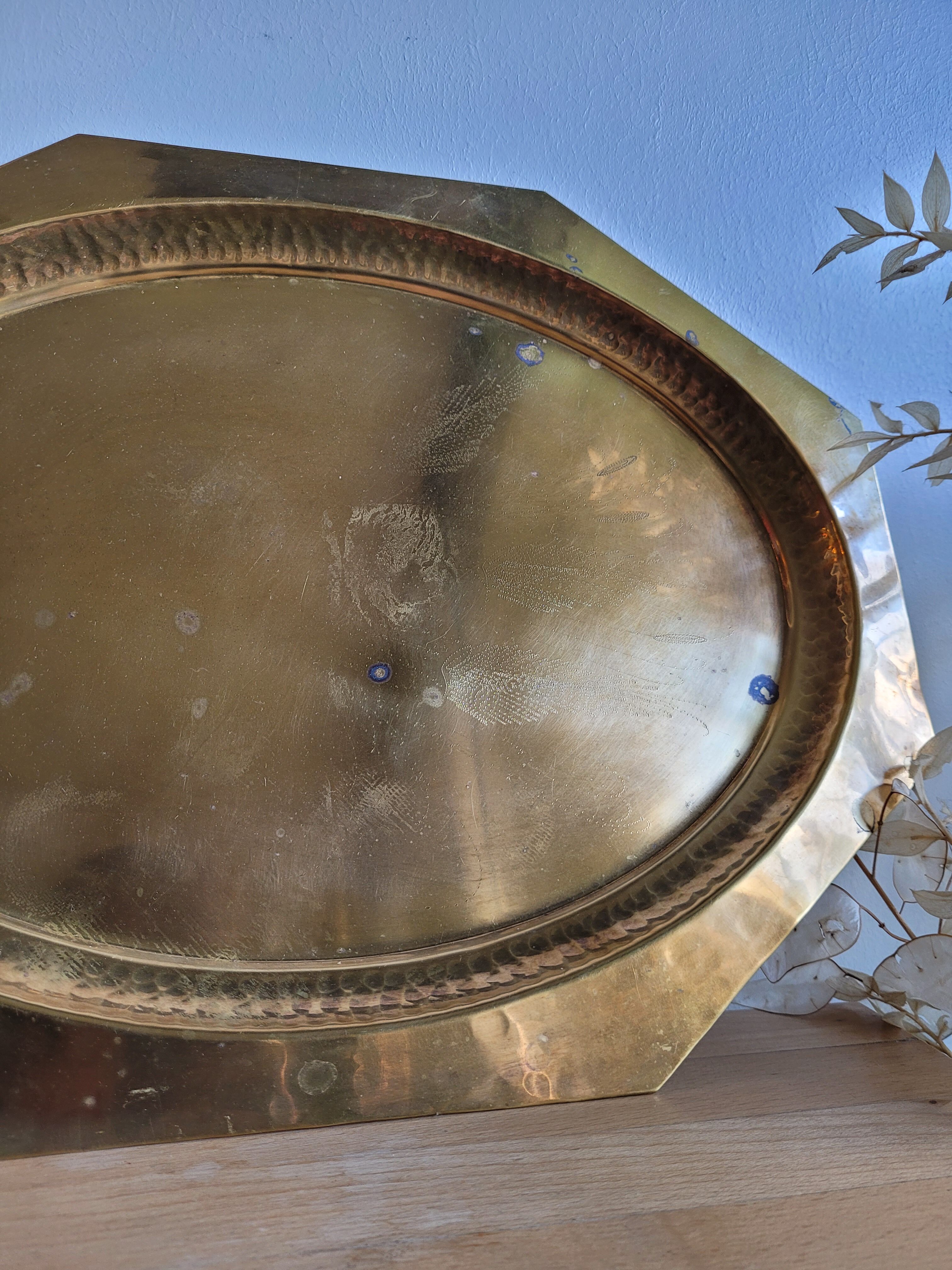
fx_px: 953
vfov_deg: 67.3
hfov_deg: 53.1
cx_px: 476
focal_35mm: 26
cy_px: 635
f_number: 1.8
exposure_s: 1/100
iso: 125
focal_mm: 5.4
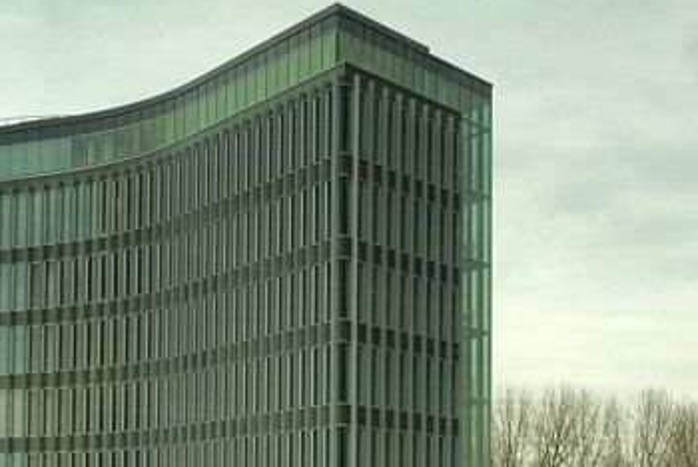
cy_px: 432
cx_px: 538
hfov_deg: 22.1
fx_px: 1766
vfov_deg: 14.9
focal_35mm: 91
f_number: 3.6
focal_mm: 5.4
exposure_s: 1/100
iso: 100
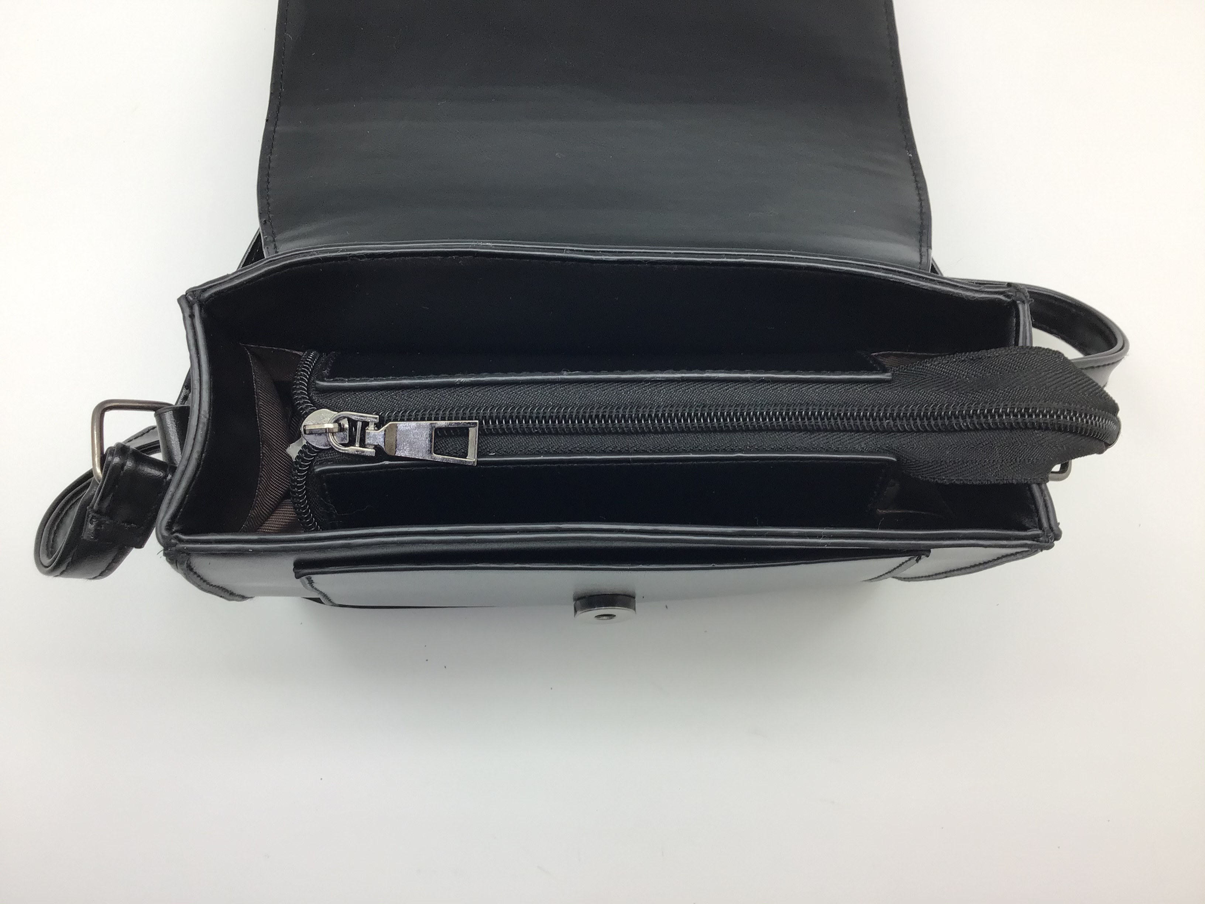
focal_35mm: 31
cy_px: 452
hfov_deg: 58.4
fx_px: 1079
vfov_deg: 45.4
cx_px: 602
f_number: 2.4
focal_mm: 3.3
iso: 25
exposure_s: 1/50
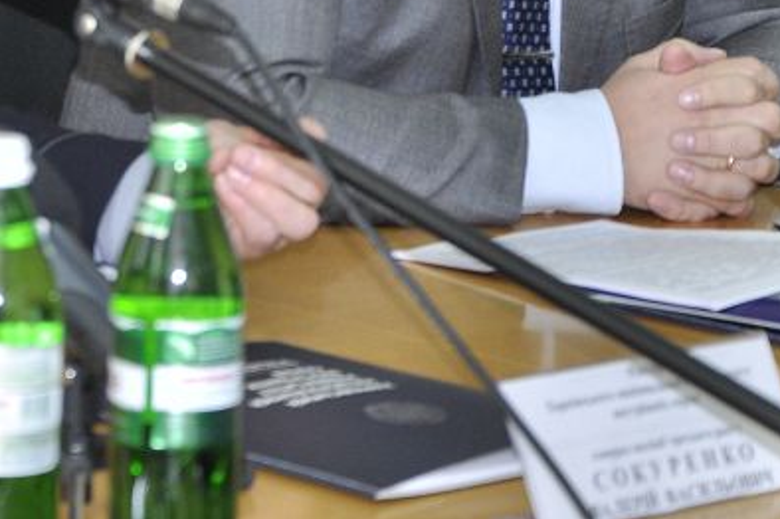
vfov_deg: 6.0
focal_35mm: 226
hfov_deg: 9.1
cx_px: 30
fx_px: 4892
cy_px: -151
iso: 640
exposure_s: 1/60
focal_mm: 58
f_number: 5
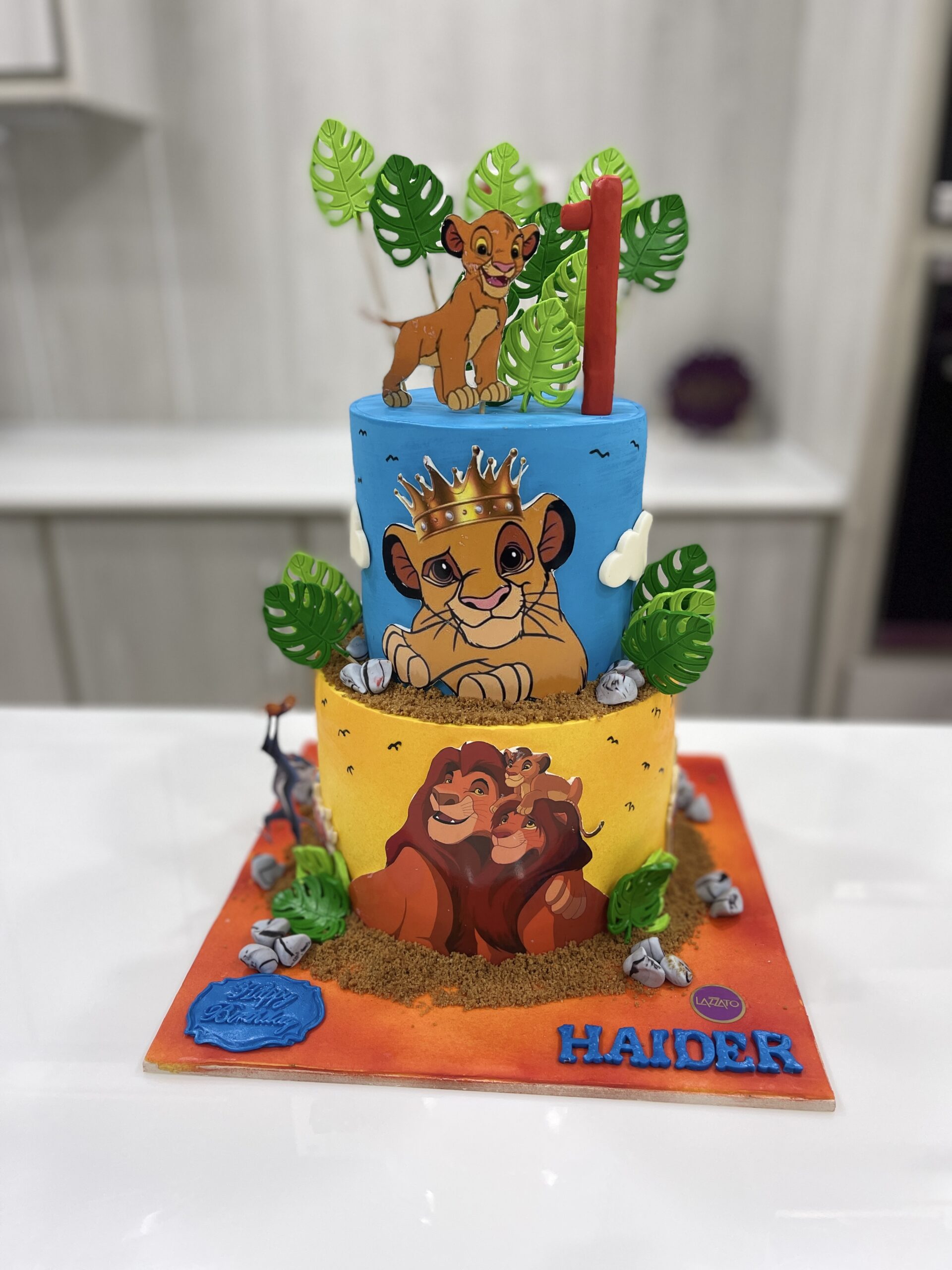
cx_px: 476
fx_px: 953
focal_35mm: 26
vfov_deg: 67.3
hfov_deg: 53.1
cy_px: 635
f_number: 1.6
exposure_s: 1/121
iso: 125
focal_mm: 5.1
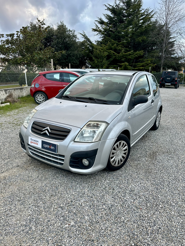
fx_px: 171
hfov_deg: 56.8
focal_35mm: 24
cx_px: 92
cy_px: 123
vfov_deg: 71.6
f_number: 1.78
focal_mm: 6.86
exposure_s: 1/121
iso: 80
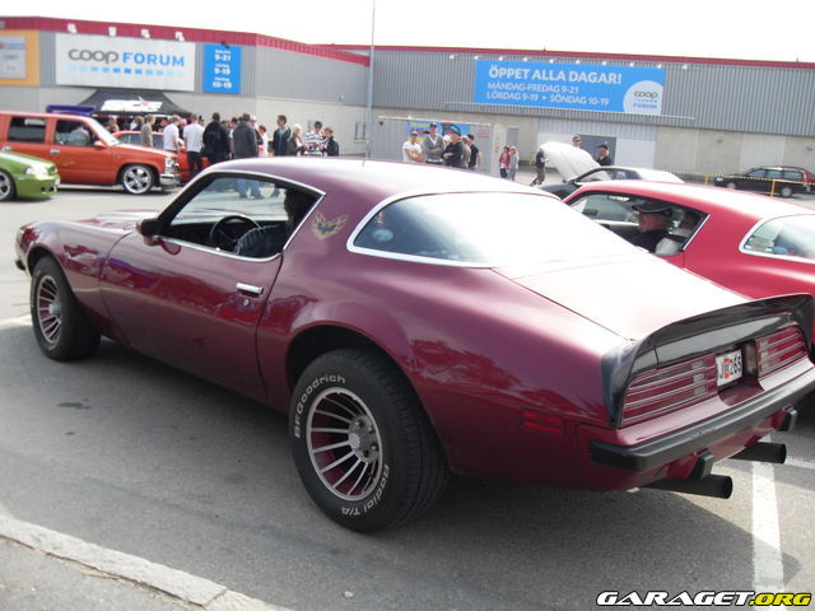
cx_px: 408
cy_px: 306
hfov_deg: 54.0
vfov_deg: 41.8
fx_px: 800
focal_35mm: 34
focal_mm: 6.3
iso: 80
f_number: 7
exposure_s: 1/90
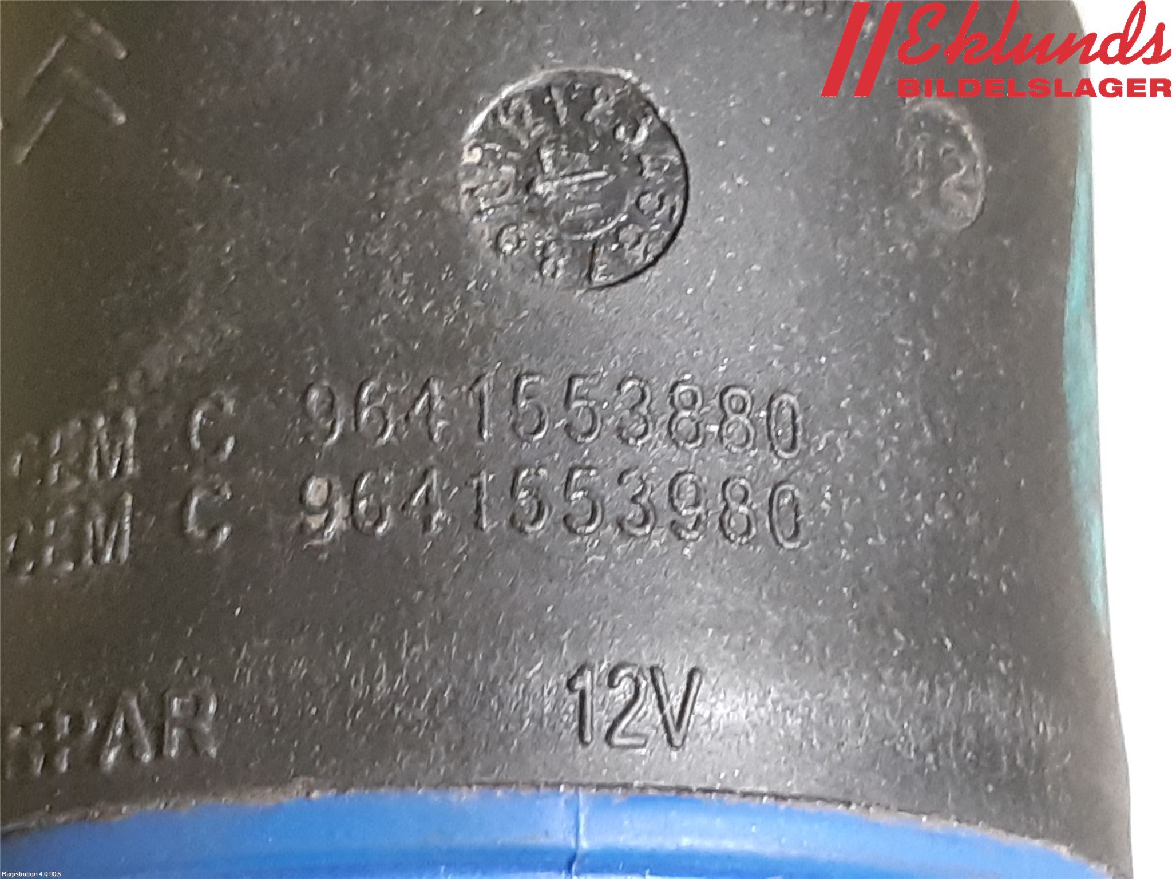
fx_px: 880
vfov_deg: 53.1
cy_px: 440
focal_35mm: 26
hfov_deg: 67.3
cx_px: 586
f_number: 1.7
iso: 250
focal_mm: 3.93
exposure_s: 1/50
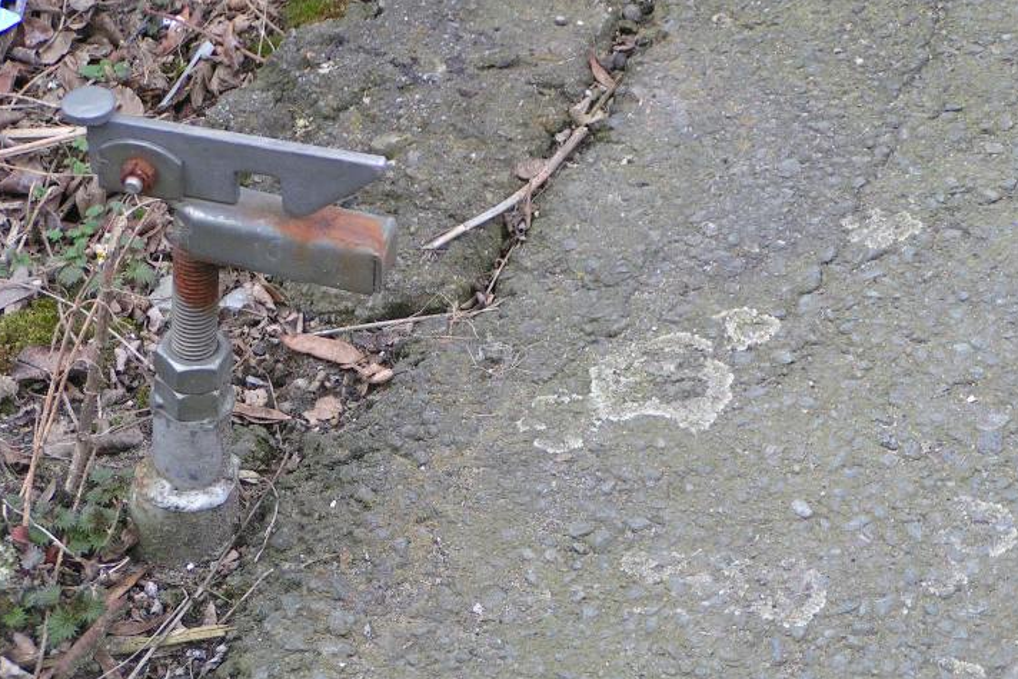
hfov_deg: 13.4
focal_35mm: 153
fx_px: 4327
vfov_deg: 9.0
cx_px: 463
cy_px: 334
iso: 125
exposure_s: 1/160
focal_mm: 20
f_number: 3.5
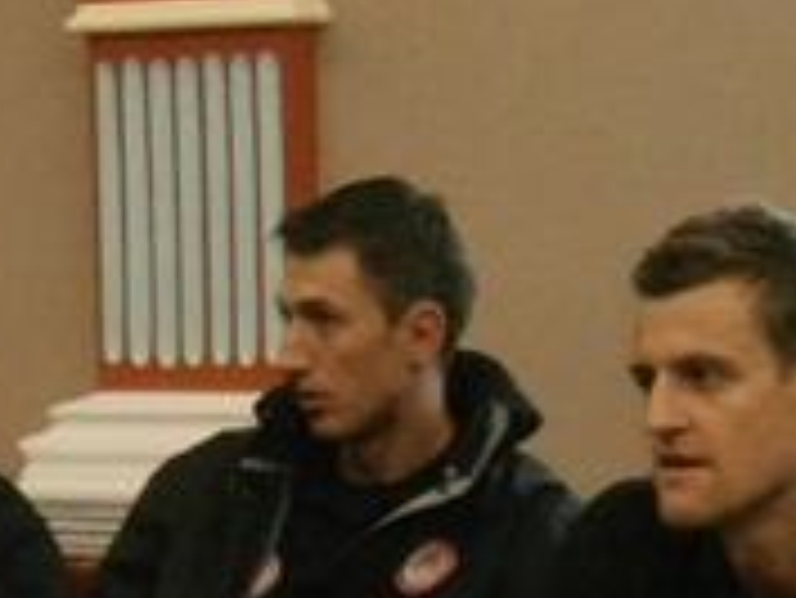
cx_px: 4
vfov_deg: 8.6
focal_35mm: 170
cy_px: 710
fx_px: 3912
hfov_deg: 11.5
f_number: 3.4
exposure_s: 1/25
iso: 800
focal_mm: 8.3
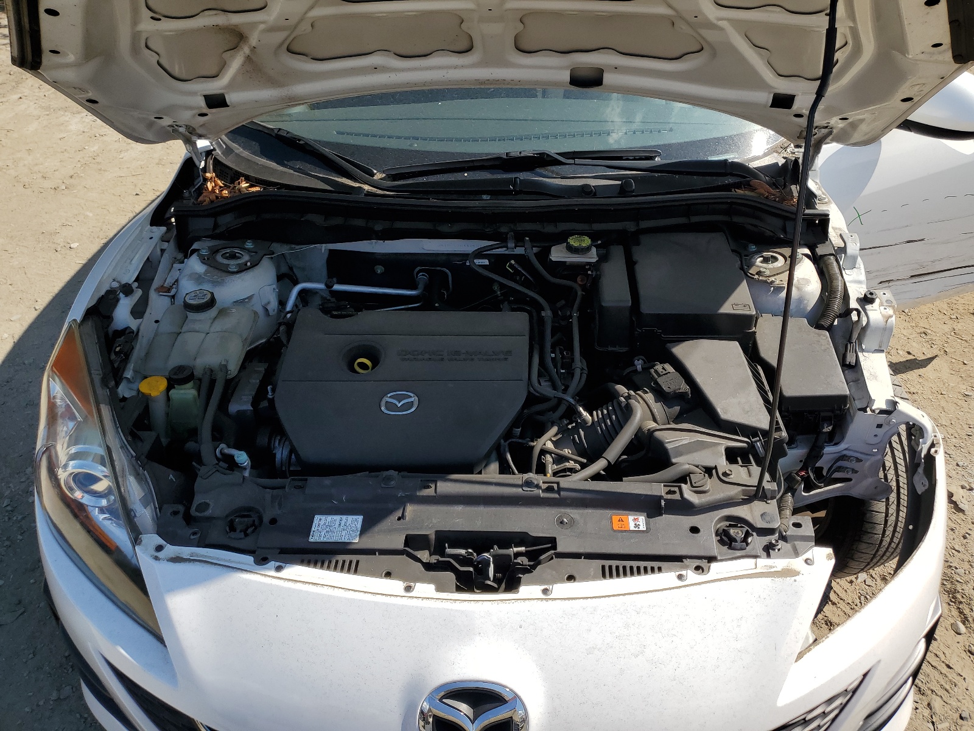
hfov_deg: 67.3
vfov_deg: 53.1
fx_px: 732
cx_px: 487
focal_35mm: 26
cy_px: 366
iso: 50
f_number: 1.5
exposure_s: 1/3333
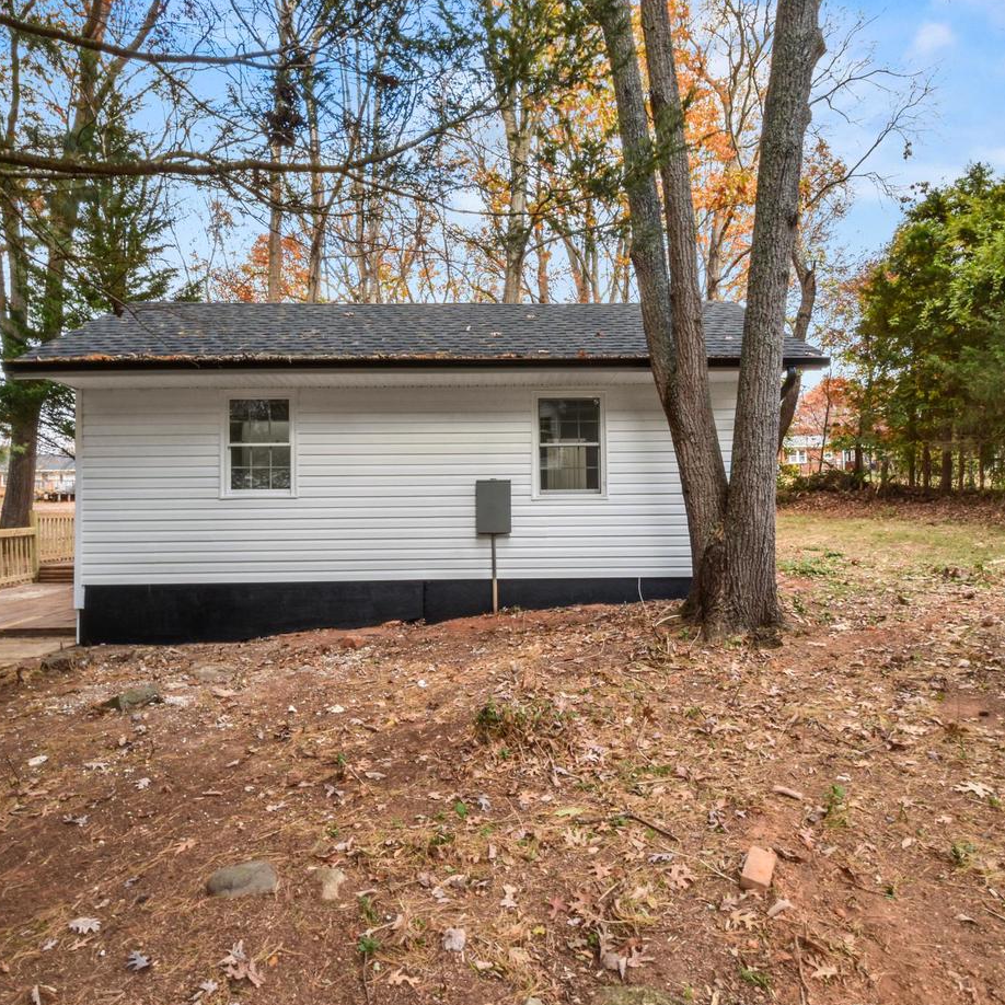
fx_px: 657
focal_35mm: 20
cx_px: 478
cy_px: 496
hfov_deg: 74.8
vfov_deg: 74.8
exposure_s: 1/1.25
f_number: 22
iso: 100
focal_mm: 10
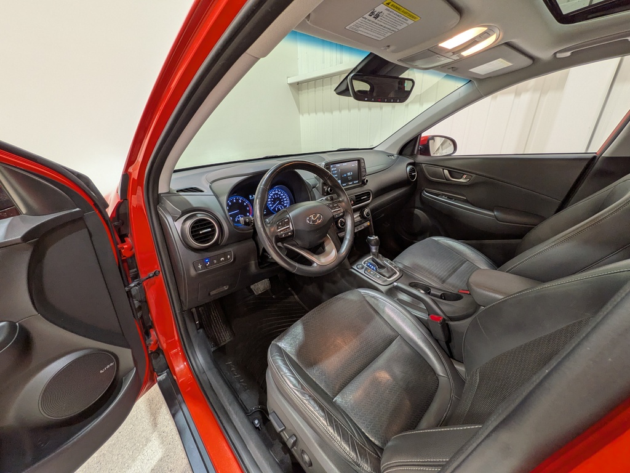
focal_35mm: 14
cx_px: 315
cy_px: 236
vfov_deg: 85.7
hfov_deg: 102.1
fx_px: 255
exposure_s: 1/33.3
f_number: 2.2
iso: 66
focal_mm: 1.83
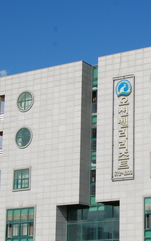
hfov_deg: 14.0
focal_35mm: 90
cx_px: 193
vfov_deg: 23.0
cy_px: 148
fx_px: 592
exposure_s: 1/400
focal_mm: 28
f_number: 11
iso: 200
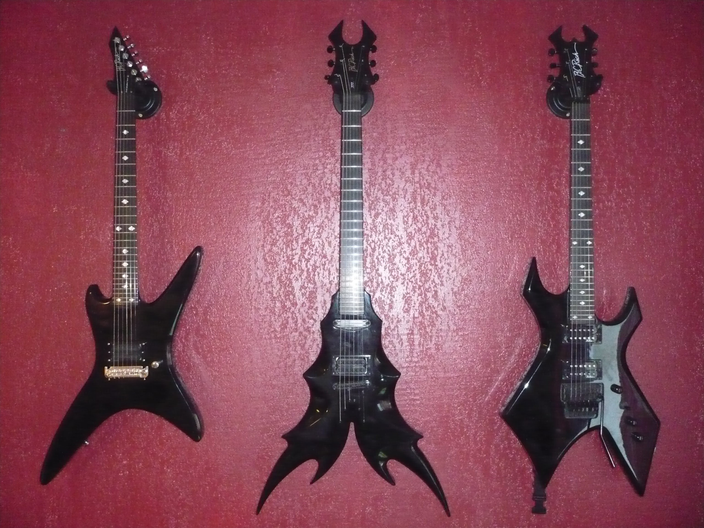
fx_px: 712
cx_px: 352
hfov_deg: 52.6
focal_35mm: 35
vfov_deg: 40.7
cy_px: 264
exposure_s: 1/30
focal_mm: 5.8
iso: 1250
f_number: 2.8
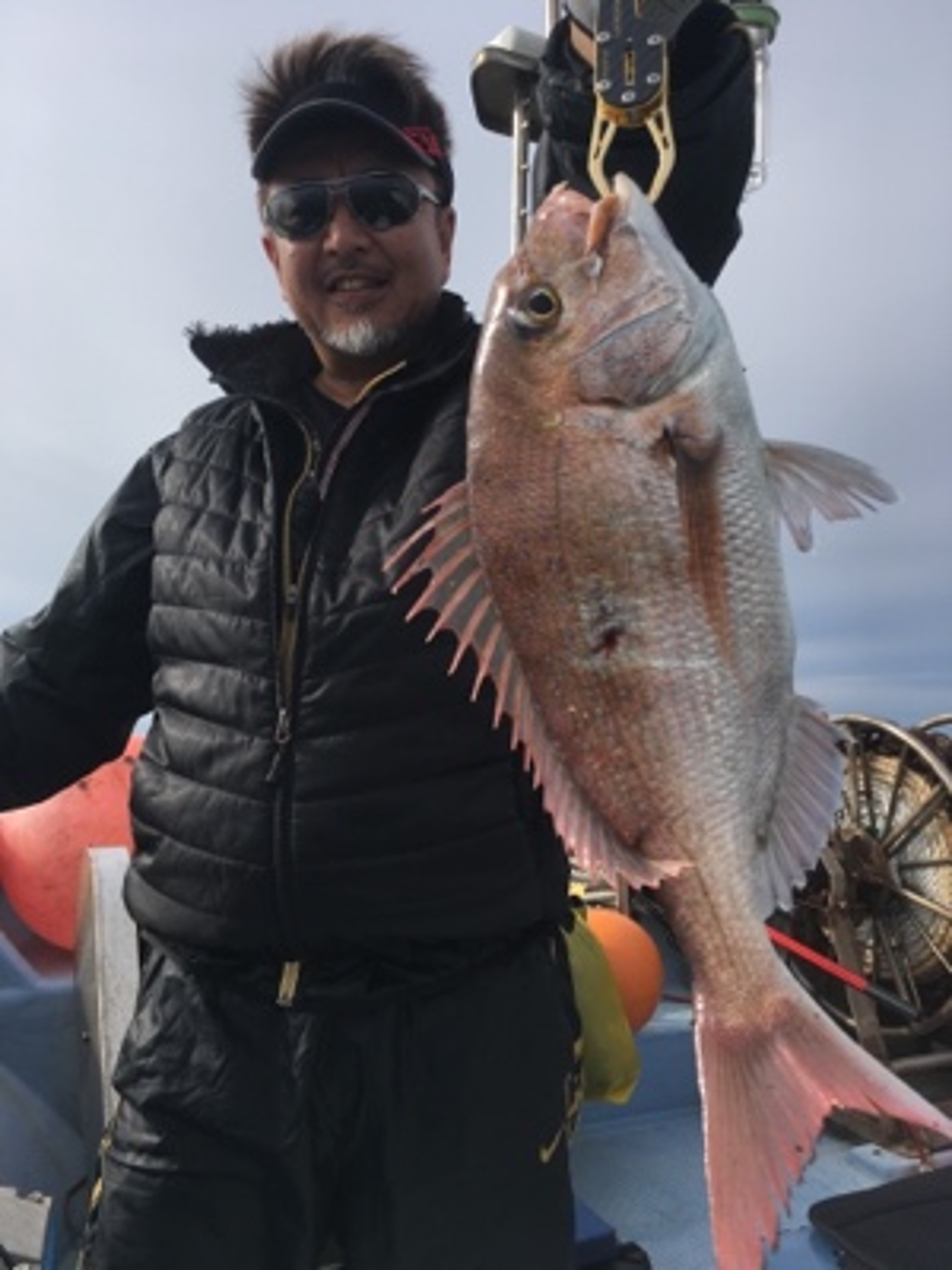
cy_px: 635
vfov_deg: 61.7
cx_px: 476
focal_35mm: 29
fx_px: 1063
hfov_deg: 48.2
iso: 25
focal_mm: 4.15
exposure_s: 1/1425
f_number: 2.2
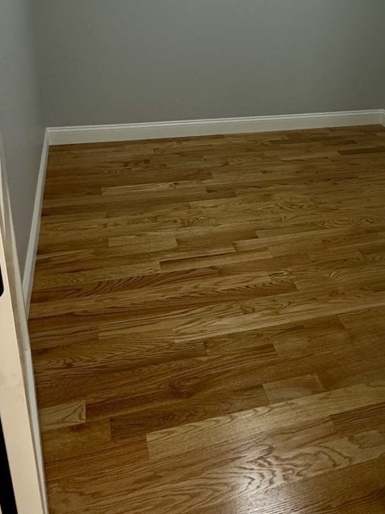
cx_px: 239
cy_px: 129
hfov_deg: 41.5
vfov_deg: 51.7
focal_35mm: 34
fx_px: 504
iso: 200
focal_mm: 2.22
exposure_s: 1/120
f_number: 2.2
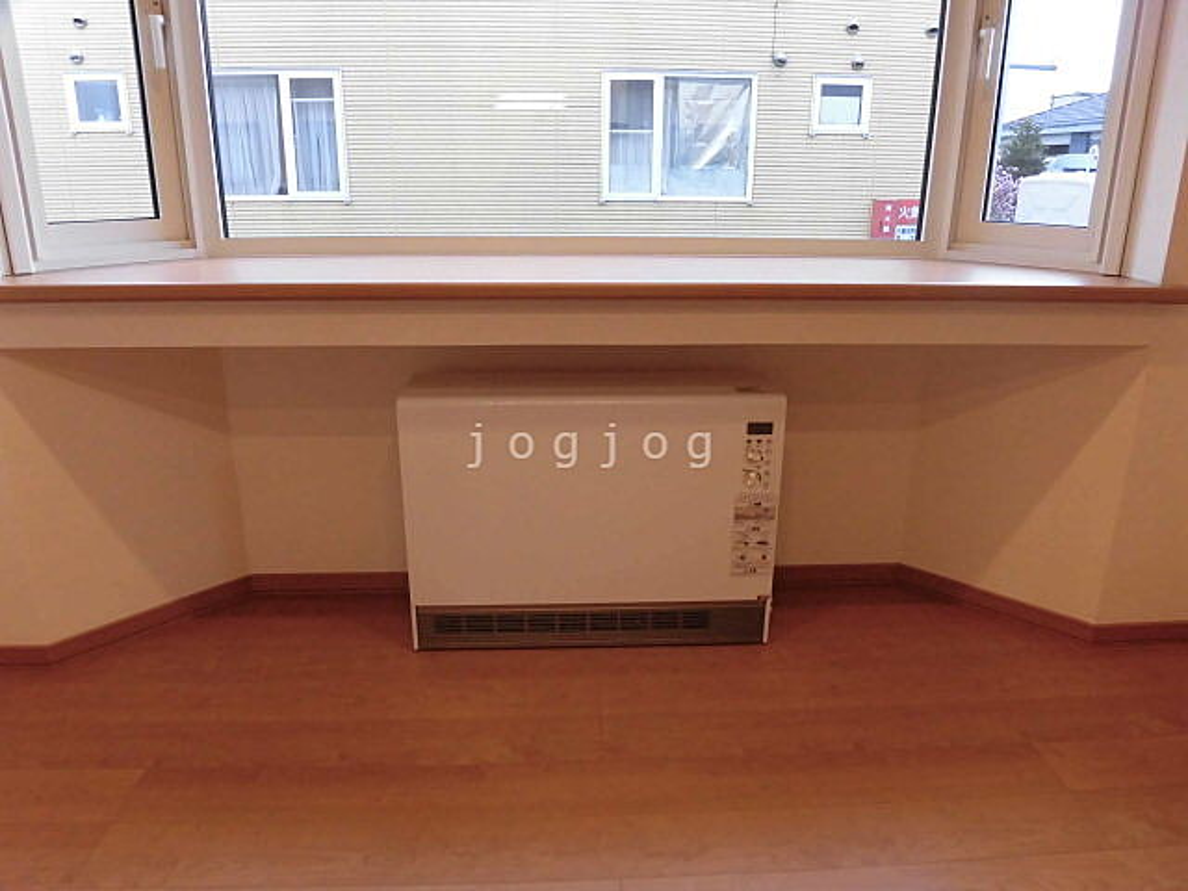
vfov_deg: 56.8
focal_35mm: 24
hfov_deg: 71.6
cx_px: 594
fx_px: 824
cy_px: 446
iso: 250
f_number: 3.1
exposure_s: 1/50
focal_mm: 4.3
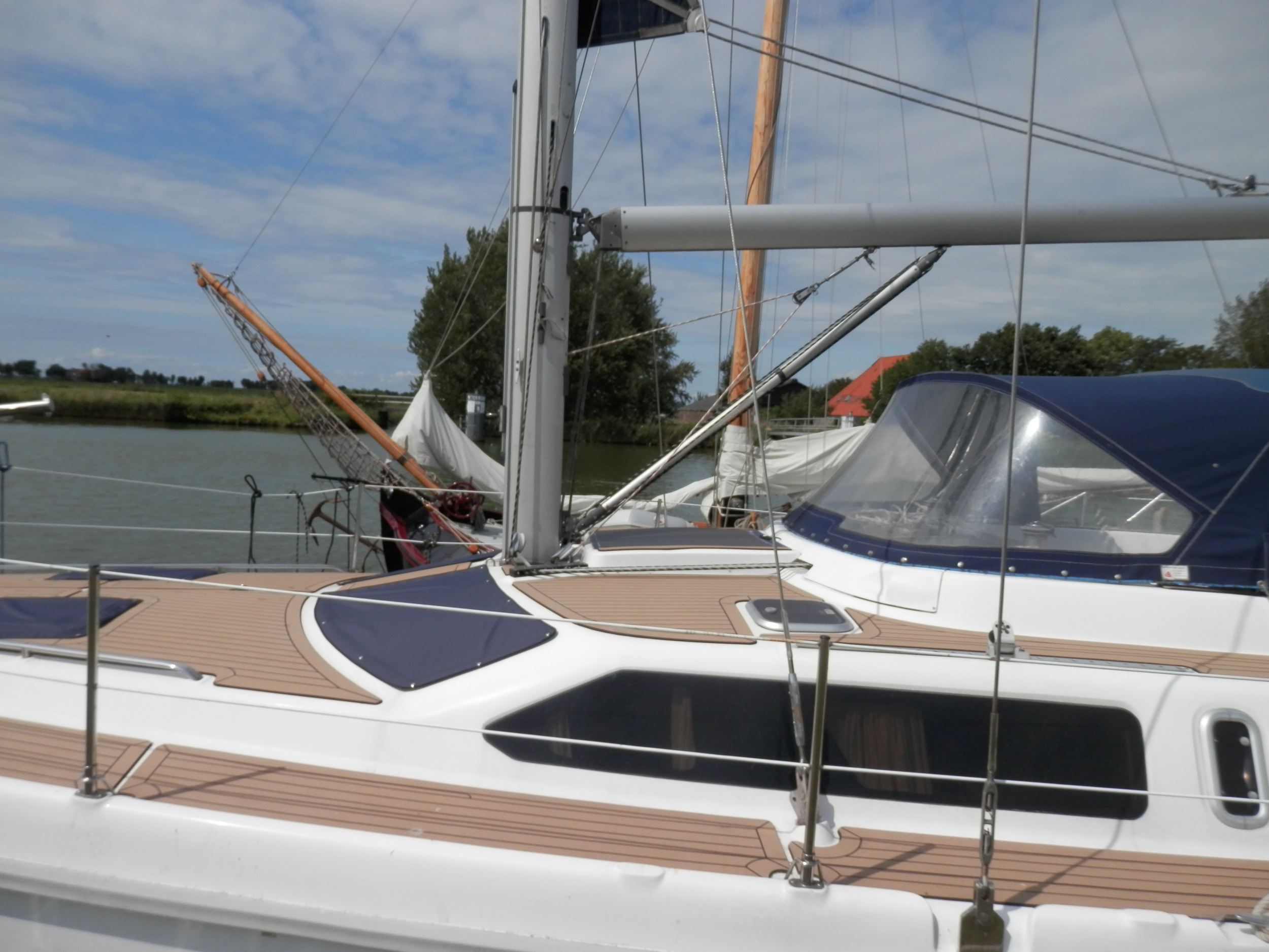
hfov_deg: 69.4
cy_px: 476
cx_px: 634
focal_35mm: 25
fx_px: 916
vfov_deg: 54.9
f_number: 8.7
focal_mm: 4.5
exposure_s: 1/400
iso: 80
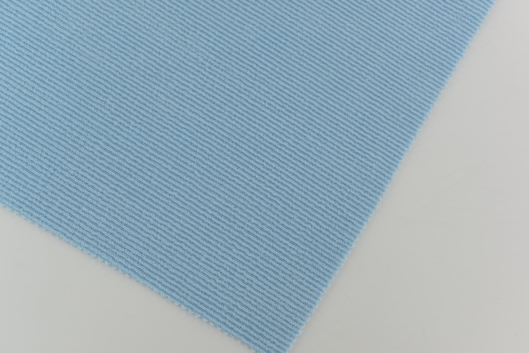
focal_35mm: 50
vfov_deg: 27.0
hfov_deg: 39.6
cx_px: 264
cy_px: 176
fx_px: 735
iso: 100
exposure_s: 1/250
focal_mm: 50
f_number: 3.5
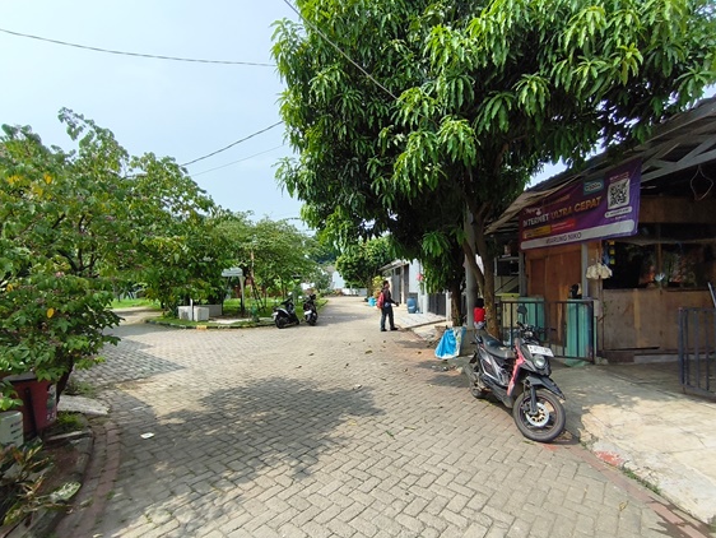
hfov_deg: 94.4
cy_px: 284
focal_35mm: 16
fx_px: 331
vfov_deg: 78.1
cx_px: 374
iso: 50
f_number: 2.2
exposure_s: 1/1634
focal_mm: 1.65
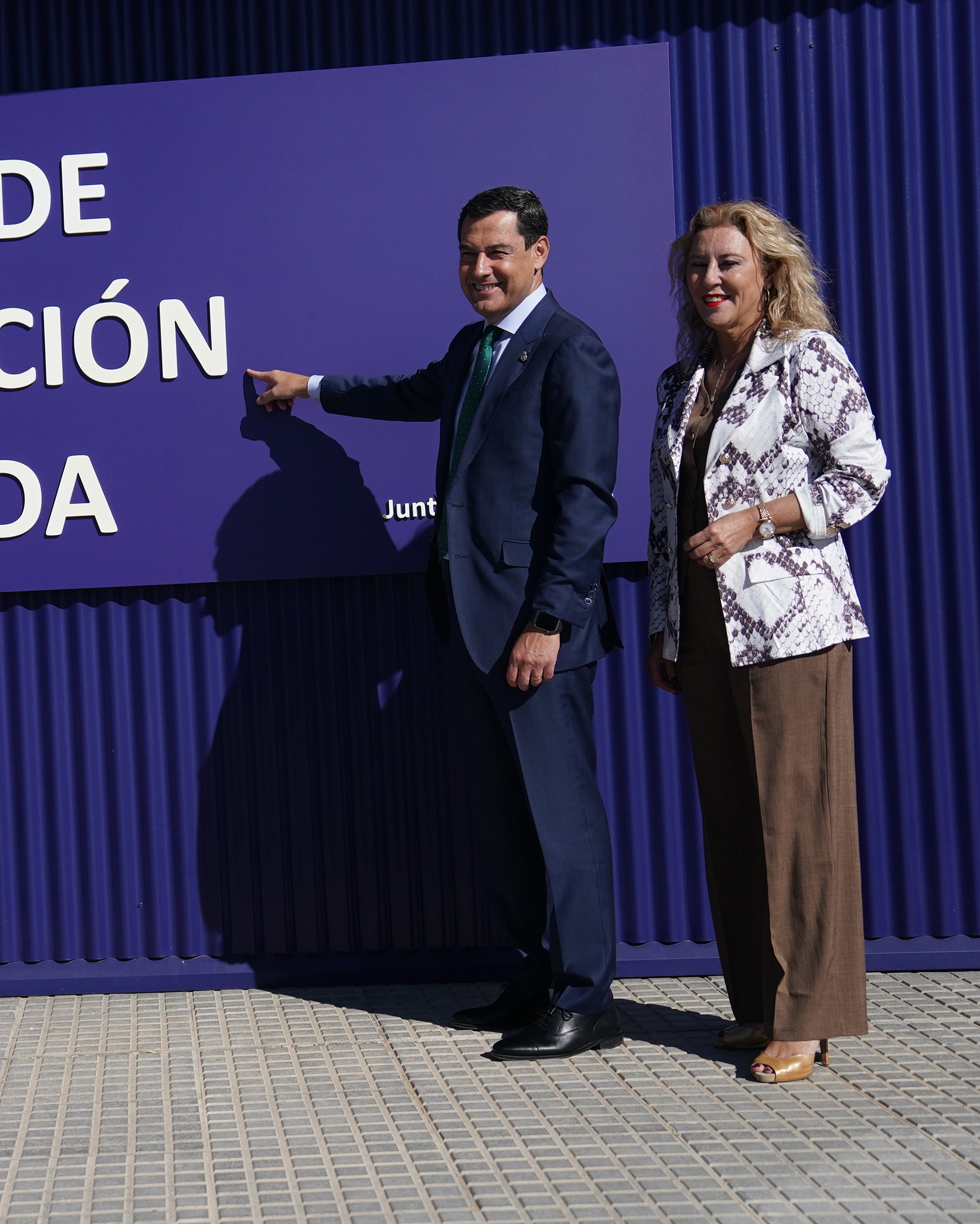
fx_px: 2066
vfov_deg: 33.0
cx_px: 92
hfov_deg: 25.8
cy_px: 612
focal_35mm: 57
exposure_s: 1/16000
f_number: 2.8
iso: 500
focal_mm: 40
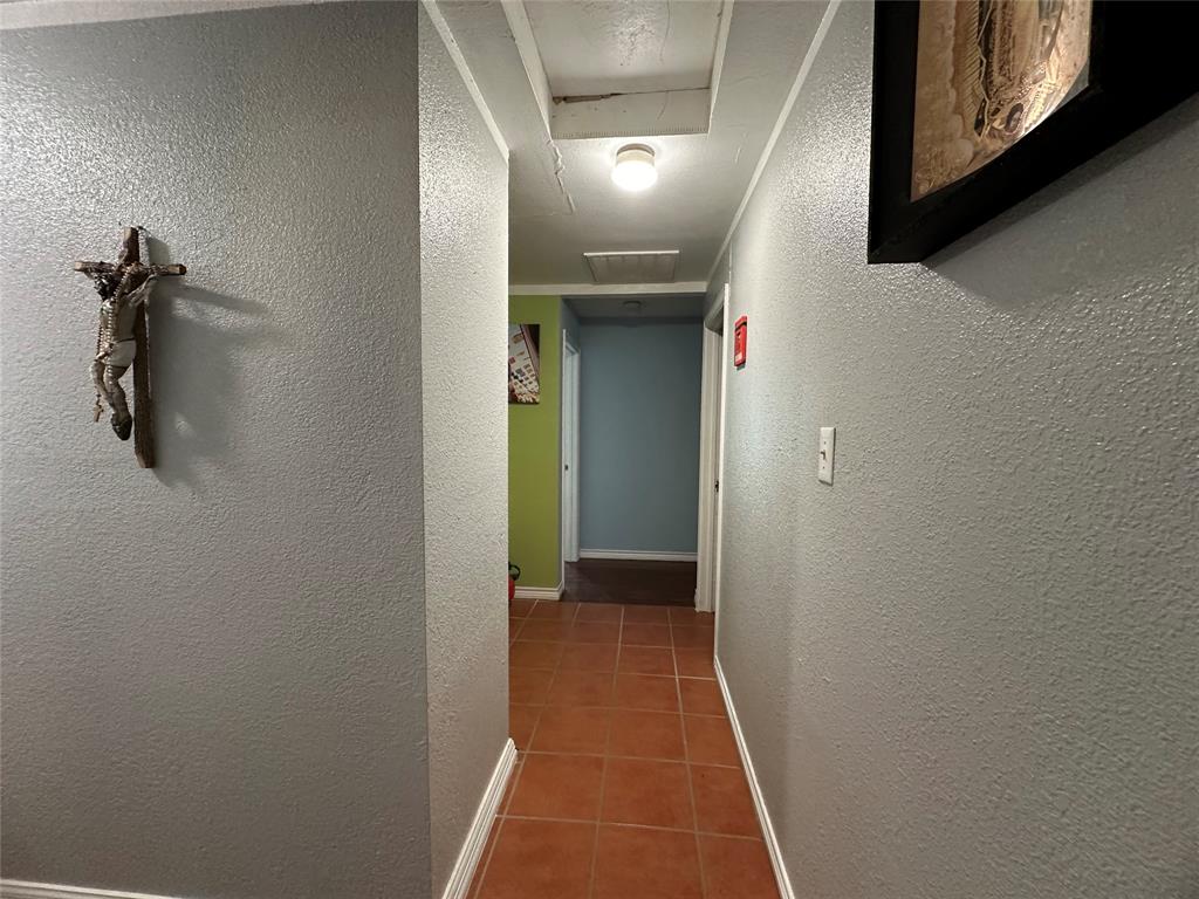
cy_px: 450
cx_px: 600
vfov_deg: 85.7
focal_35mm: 14
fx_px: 485
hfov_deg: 102.1
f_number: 2.2
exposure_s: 1/60
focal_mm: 2.22
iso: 400
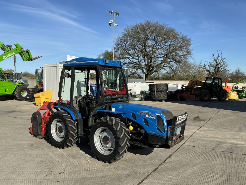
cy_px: 92
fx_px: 199
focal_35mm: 28
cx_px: 123
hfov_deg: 63.4
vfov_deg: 49.7
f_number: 1.8
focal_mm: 3
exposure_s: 1/1984
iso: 25
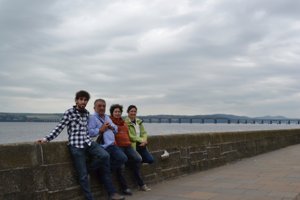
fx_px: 350
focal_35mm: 42
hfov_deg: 46.4
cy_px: 100
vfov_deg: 31.9
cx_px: 150
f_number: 22
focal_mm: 28
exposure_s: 1/160
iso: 1600
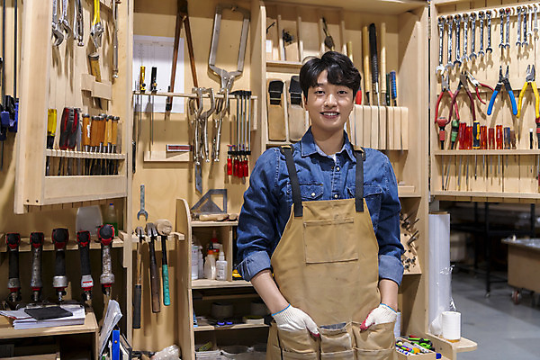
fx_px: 660
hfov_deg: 44.5
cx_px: 270
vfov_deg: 30.5
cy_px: 180
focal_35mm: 44
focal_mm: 44
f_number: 2.8
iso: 800
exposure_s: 1/125
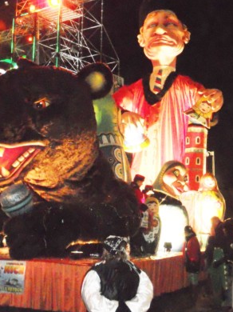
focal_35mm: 59
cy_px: 134
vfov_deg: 32.7
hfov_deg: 24.8
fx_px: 530
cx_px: 124
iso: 1250
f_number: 4.3
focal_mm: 8.2
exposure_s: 1/30
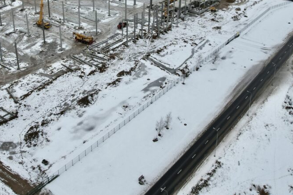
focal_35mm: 34
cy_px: 69
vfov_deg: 38.6
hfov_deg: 53.7
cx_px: 80
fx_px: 277
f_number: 2.8
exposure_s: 1/240
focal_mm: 8.38
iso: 100
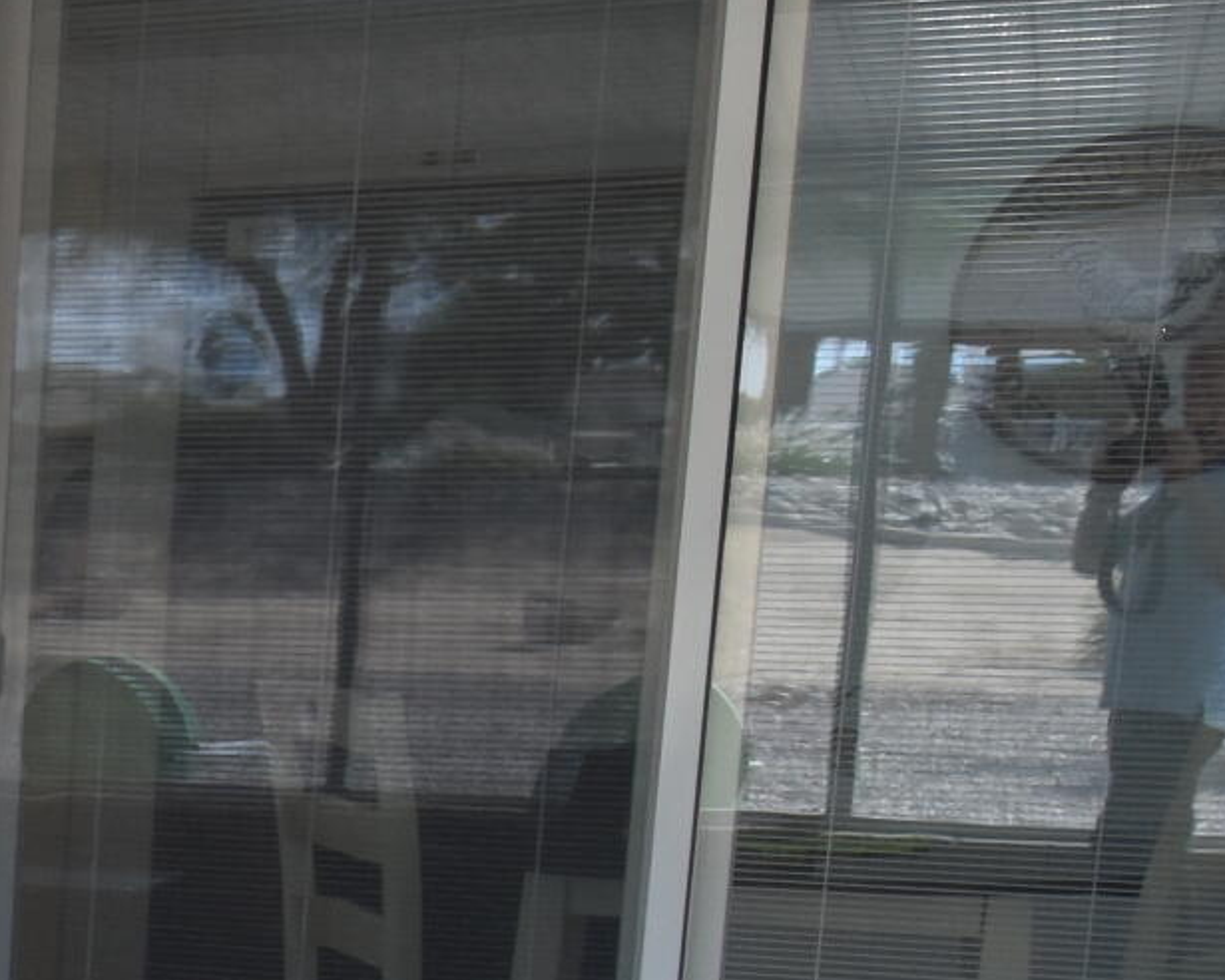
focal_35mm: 89
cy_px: 1090
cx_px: -1068
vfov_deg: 16.7
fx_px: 3237
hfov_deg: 17.1
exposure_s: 1/125
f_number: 5.6
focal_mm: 13
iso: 400
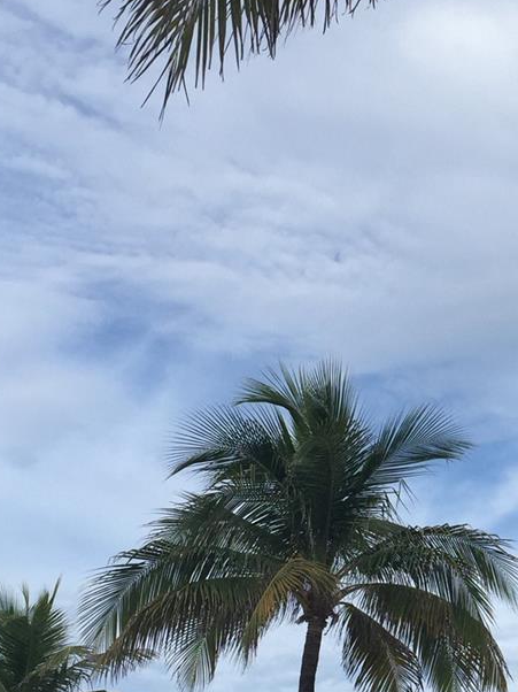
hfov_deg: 19.2
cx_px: 536
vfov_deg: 26.2
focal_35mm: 74
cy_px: 444
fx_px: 1478
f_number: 2.2
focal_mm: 4.15
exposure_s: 1/1647
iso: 32
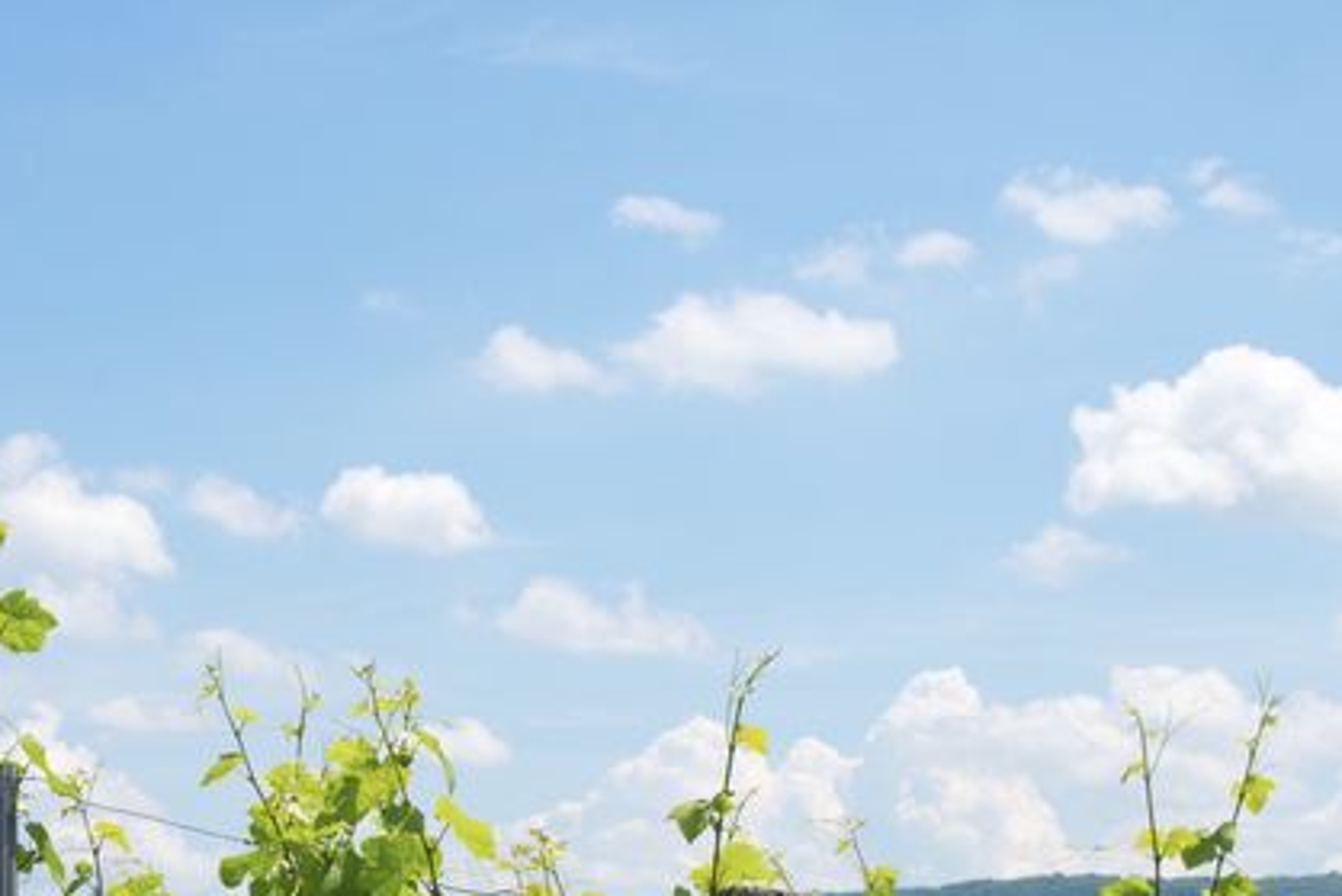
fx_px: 3654
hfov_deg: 20.7
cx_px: 376
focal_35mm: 98
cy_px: 1265
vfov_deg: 13.3
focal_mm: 32
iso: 125
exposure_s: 1/125
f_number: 11
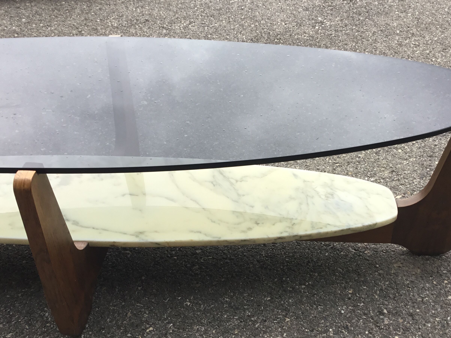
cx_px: 246
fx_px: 547
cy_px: 196
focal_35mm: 42
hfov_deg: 44.7
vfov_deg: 34.3
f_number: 2.4
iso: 32
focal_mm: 3.3
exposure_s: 1/100
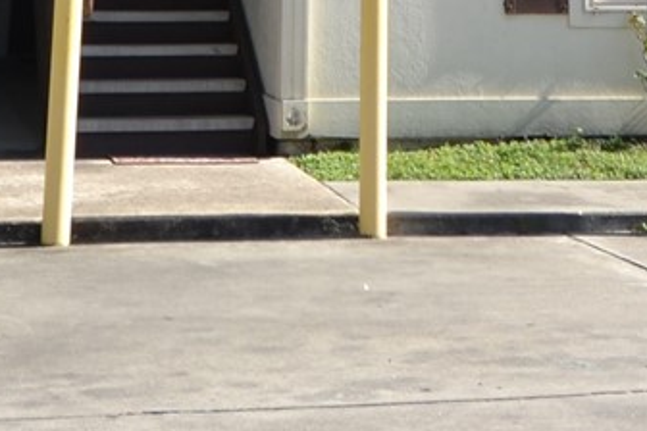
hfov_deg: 21.0
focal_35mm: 97
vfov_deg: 10.9
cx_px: 372
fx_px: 1743
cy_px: -747
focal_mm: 10
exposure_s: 1/200
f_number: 7.1
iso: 100
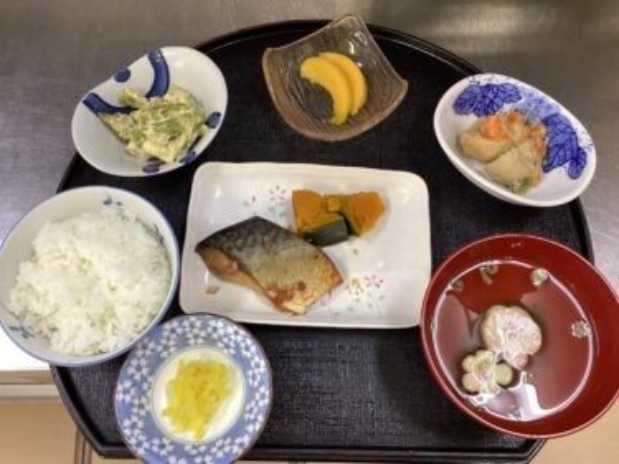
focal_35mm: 31
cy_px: 232
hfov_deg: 58.4
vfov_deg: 45.4
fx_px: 554
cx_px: 310
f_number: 2.4
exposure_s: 1/50
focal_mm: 3.3
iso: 125
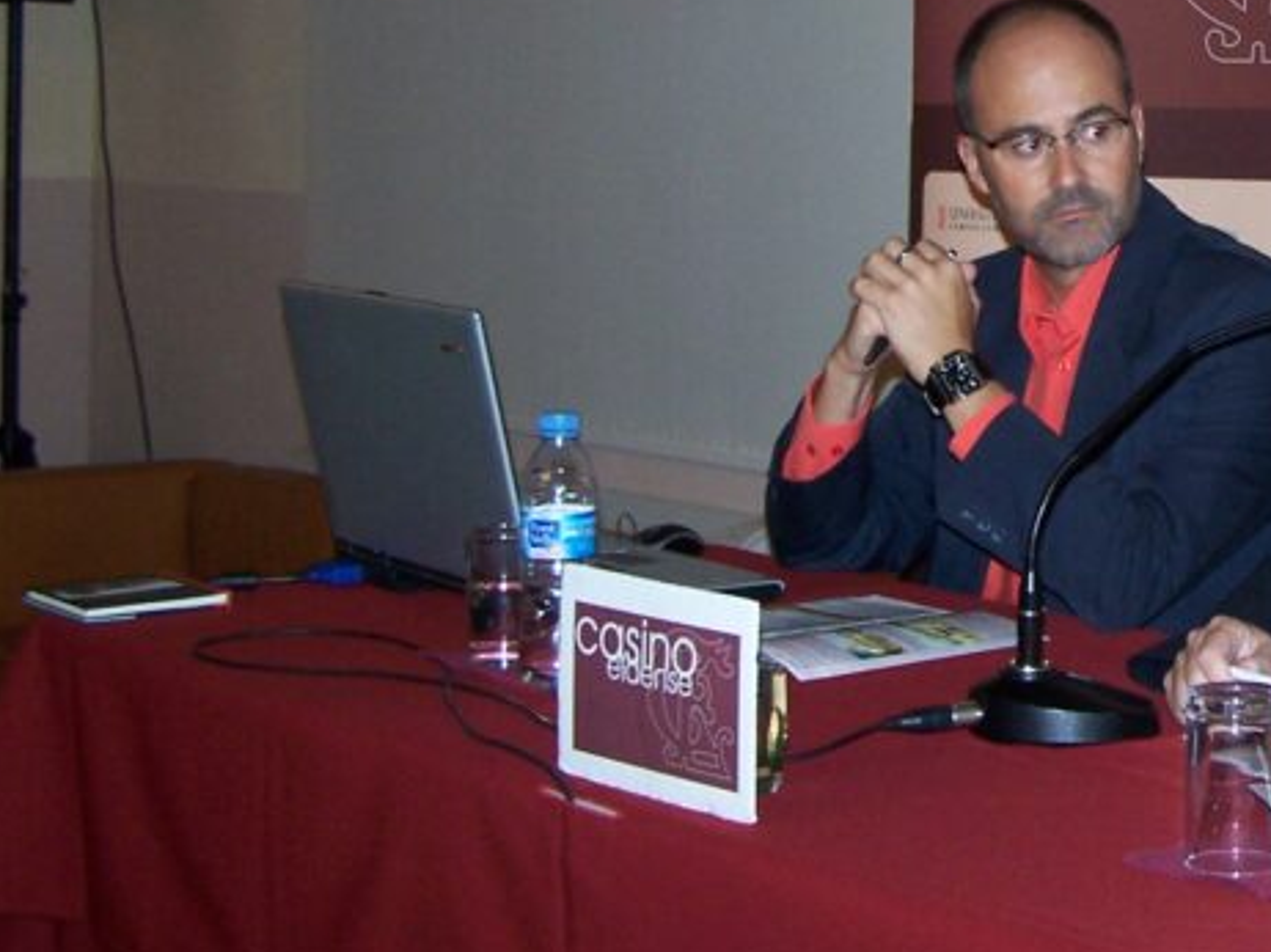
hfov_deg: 23.7
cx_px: 1254
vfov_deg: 18.4
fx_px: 2899
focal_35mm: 79
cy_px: 110
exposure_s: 1/60
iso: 140
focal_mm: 6.3
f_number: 2.8
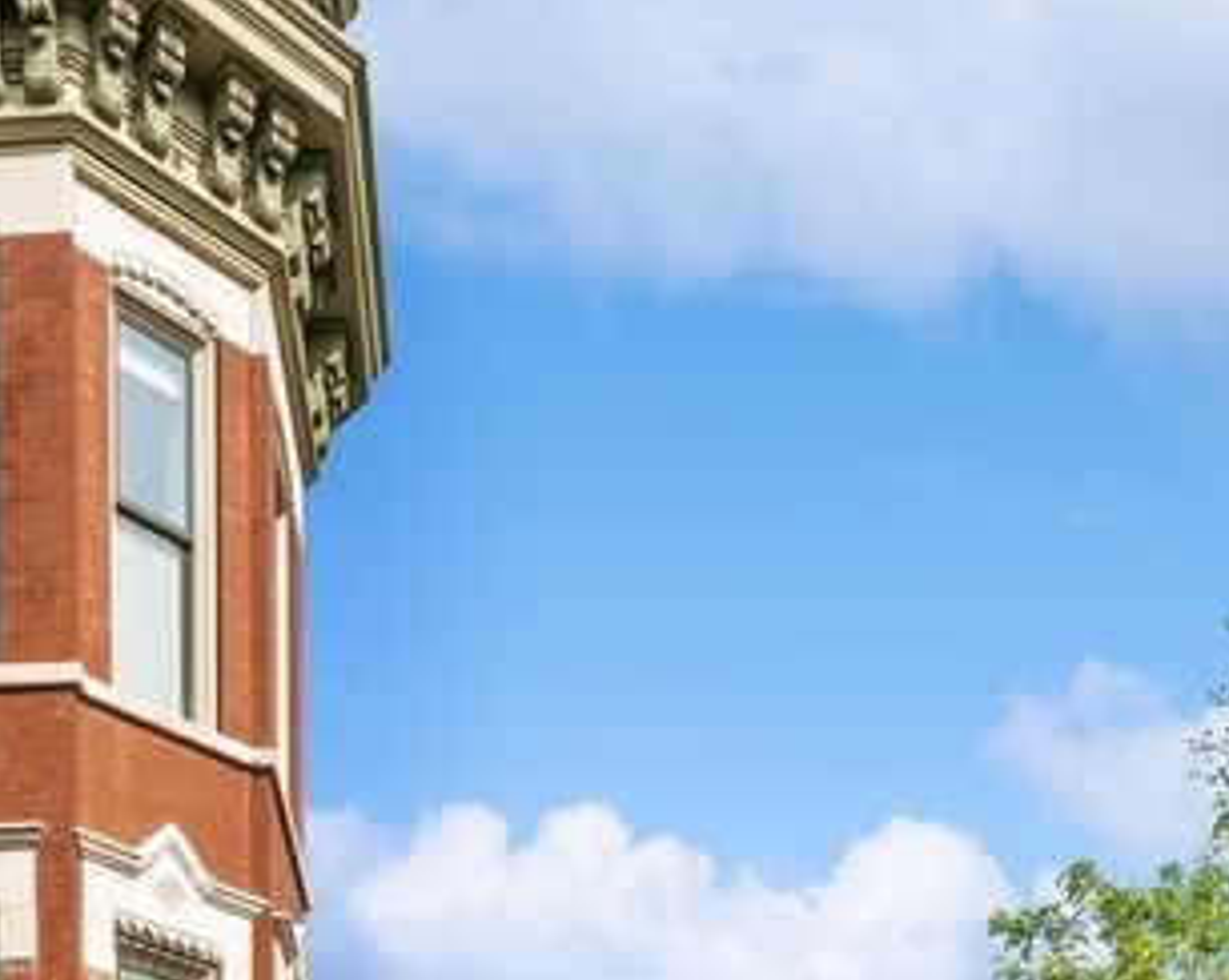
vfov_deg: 27.8
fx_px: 1707
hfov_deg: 39.2
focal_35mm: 47
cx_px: 418
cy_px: 1193
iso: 320
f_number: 8
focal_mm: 17
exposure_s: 1/250
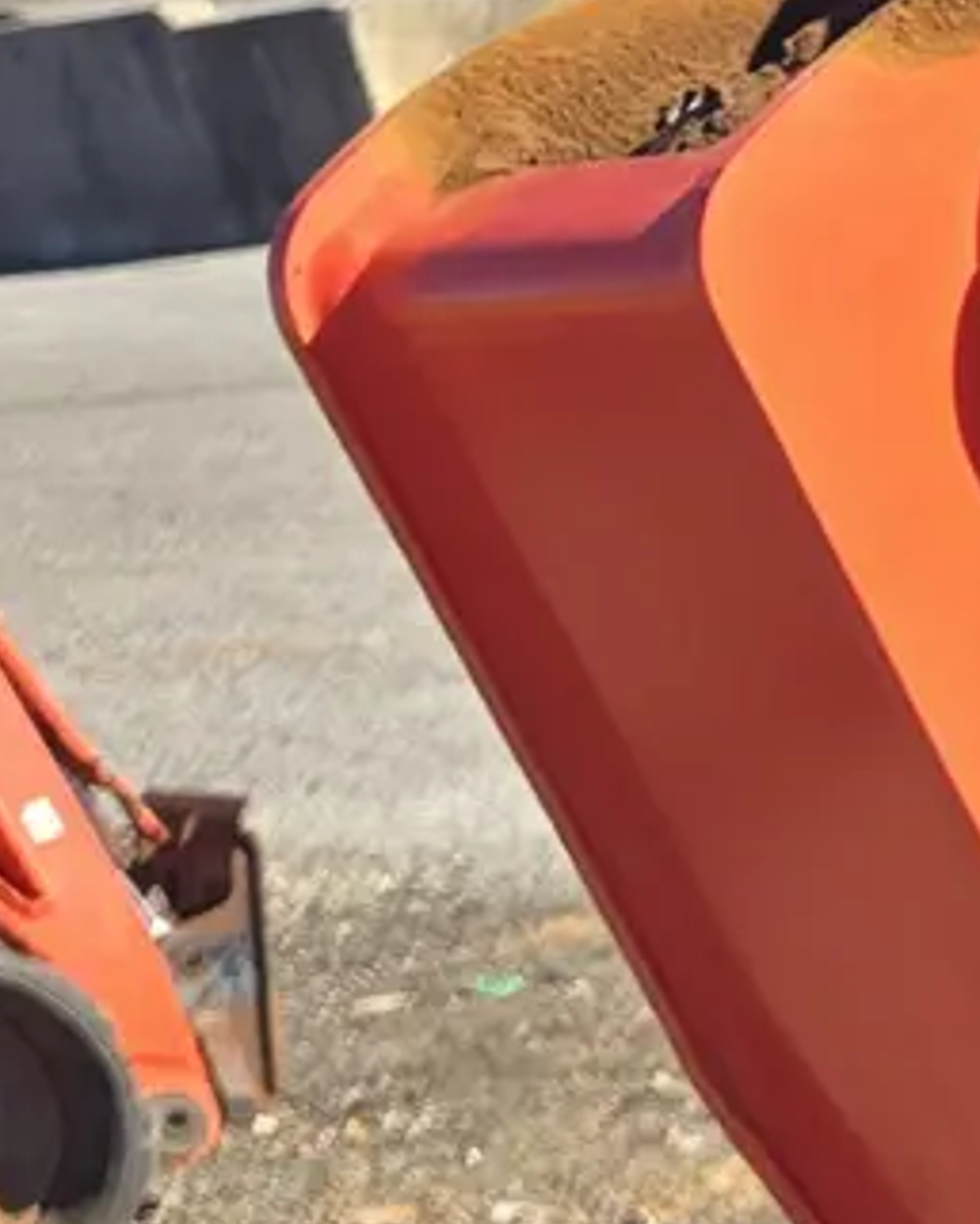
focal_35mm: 168
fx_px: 6088
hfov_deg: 7.4
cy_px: 2013
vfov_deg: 10.9
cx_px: 3527
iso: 25
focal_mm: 5.4
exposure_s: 1/1076
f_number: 1.8
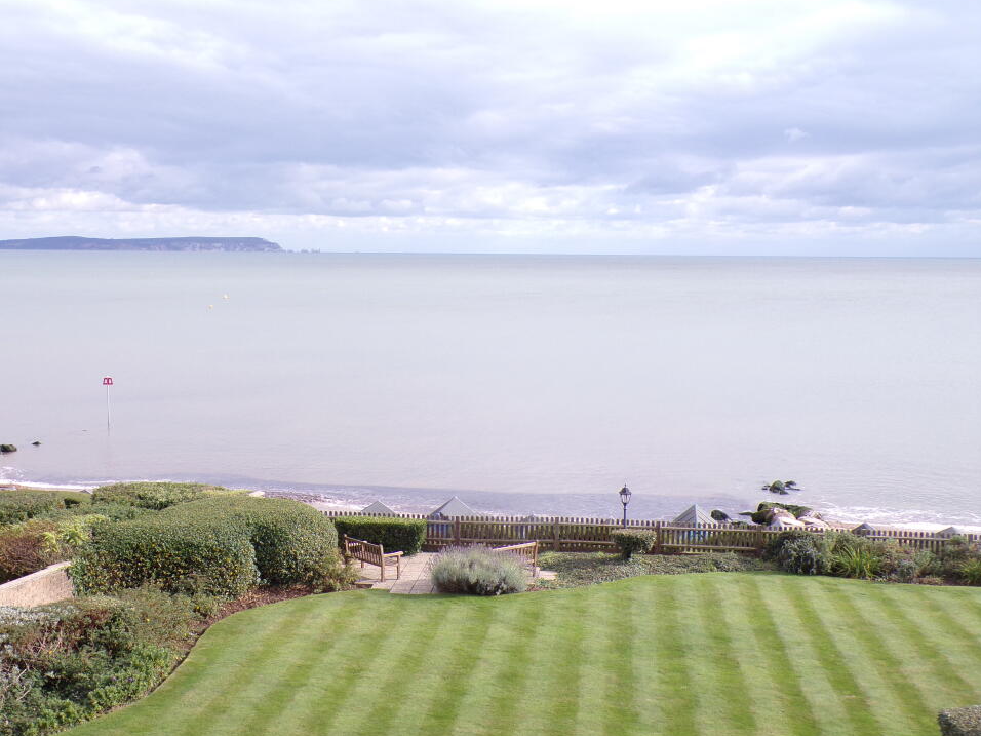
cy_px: 371
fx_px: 1275
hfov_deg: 42.1
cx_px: 460
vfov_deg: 32.2
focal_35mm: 45
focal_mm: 7.6
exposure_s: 1/210
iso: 80
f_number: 4.9
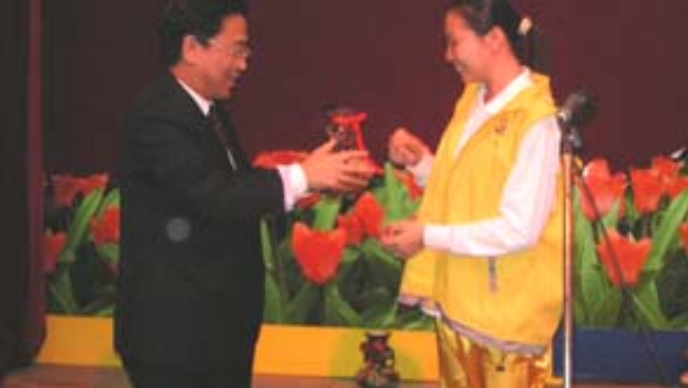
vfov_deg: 21.6
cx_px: 413
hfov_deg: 37.7
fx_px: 1004
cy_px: 89
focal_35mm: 55
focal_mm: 6.1
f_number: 2.8
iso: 160
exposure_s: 1/45
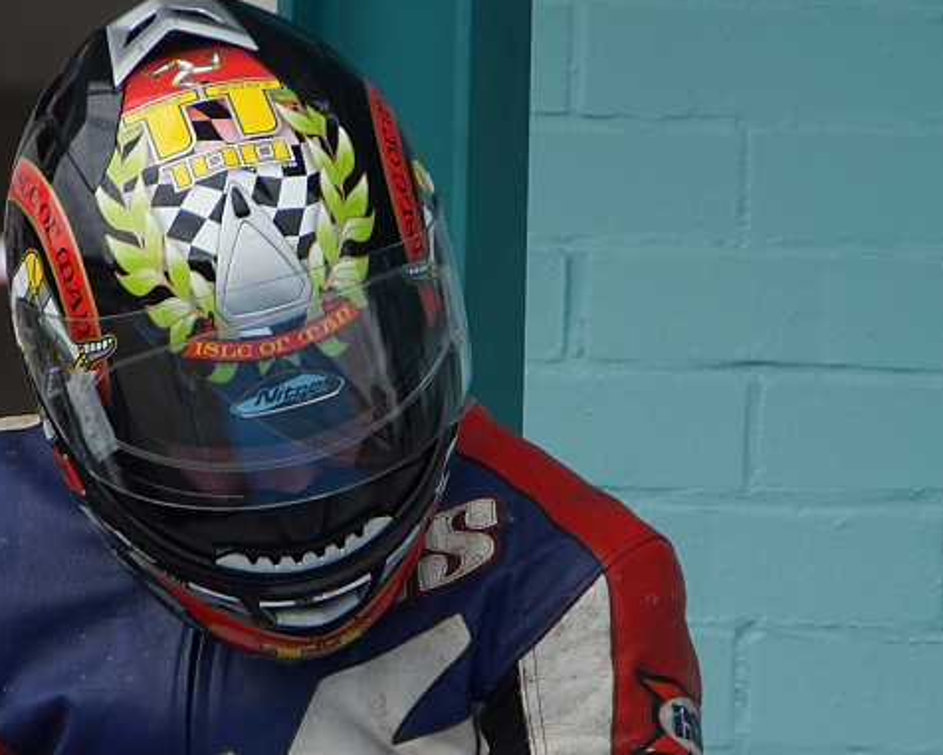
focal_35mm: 532
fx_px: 14851
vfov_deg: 2.9
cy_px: 723
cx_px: 228
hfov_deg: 3.6
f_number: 6.3
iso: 100
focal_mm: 150
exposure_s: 1/200
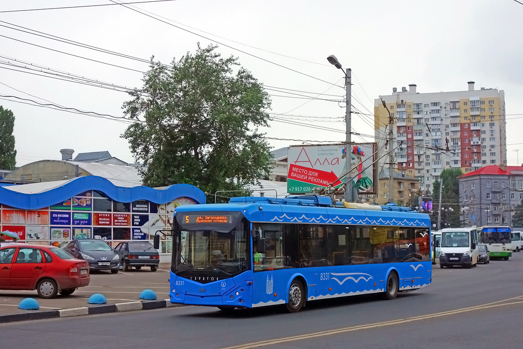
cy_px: 174
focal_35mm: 50
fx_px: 726
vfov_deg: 27.0
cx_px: 262
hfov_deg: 39.6
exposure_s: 1/500
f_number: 3.2
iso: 160
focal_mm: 18.66
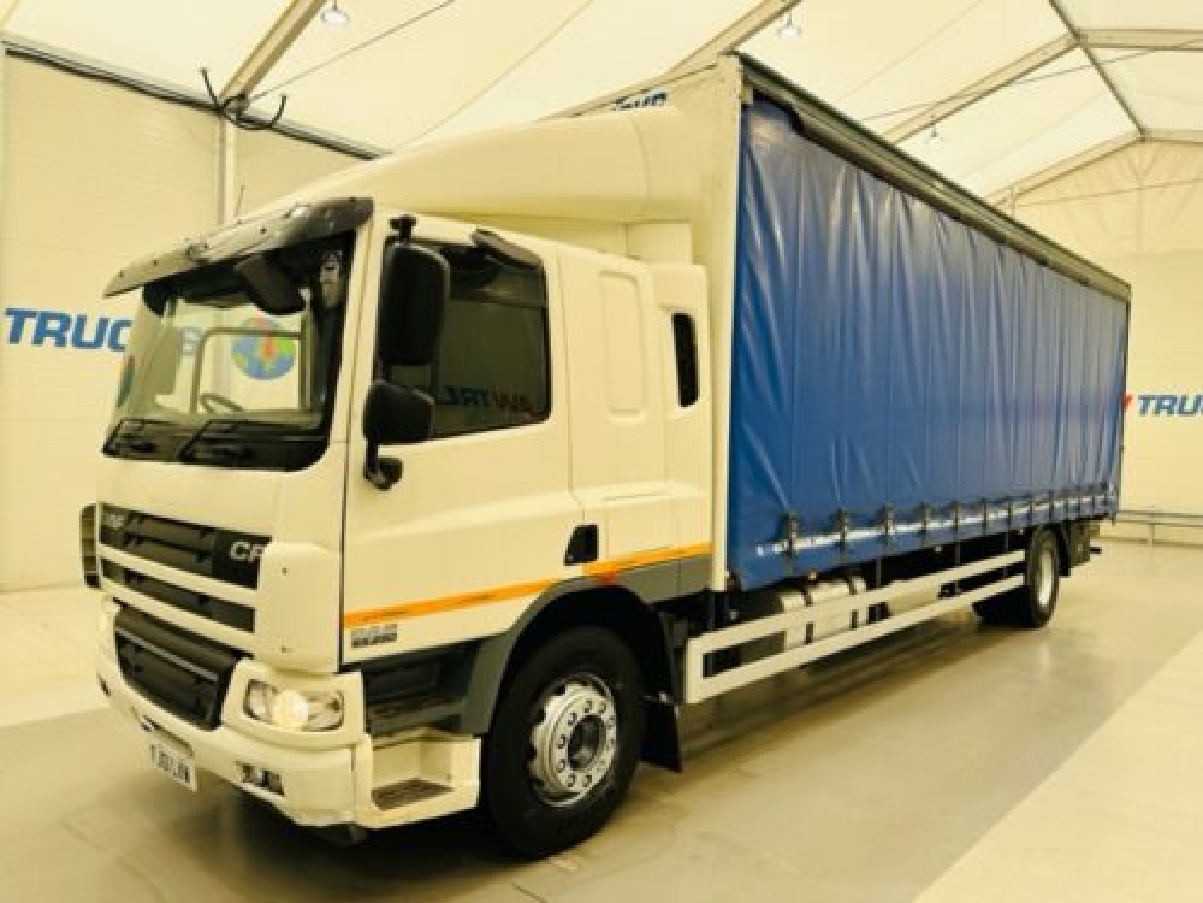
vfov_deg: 56.8
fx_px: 834
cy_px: 452
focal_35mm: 24
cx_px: 602
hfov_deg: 71.6
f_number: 1.78
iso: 80
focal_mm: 6.86
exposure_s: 1/126
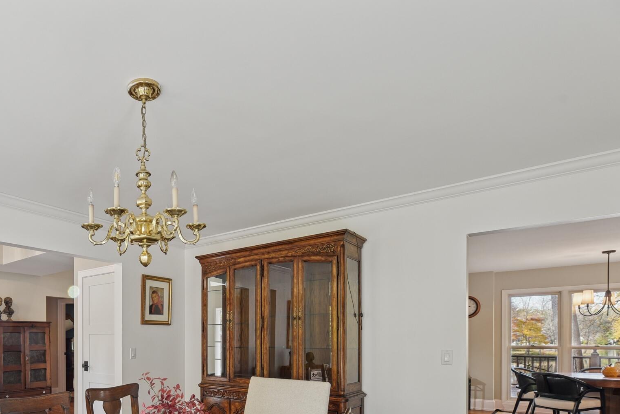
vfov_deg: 51.3
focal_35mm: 23
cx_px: 161
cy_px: 338
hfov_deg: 71.3
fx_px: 396
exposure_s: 1/15
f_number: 8
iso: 400
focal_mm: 14
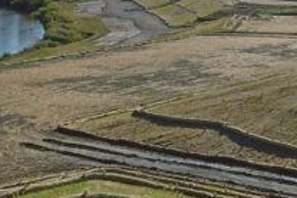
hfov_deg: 20.3
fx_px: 825
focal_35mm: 100
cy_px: 24
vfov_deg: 13.6
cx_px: 209
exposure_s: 1/400
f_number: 16
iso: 200
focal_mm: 18
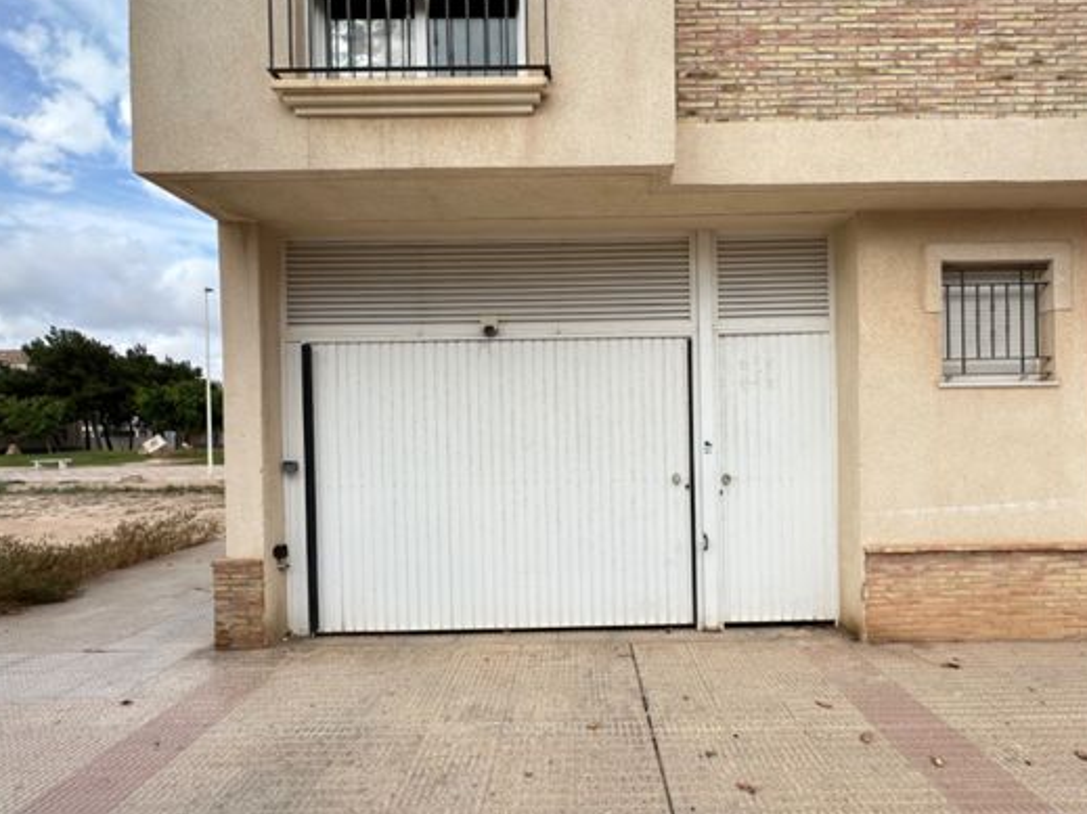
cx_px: 579
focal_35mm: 19
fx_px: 596
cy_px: 437
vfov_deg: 68.6
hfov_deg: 84.6
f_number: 2.2
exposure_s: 1/924
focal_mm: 2.22
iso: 40
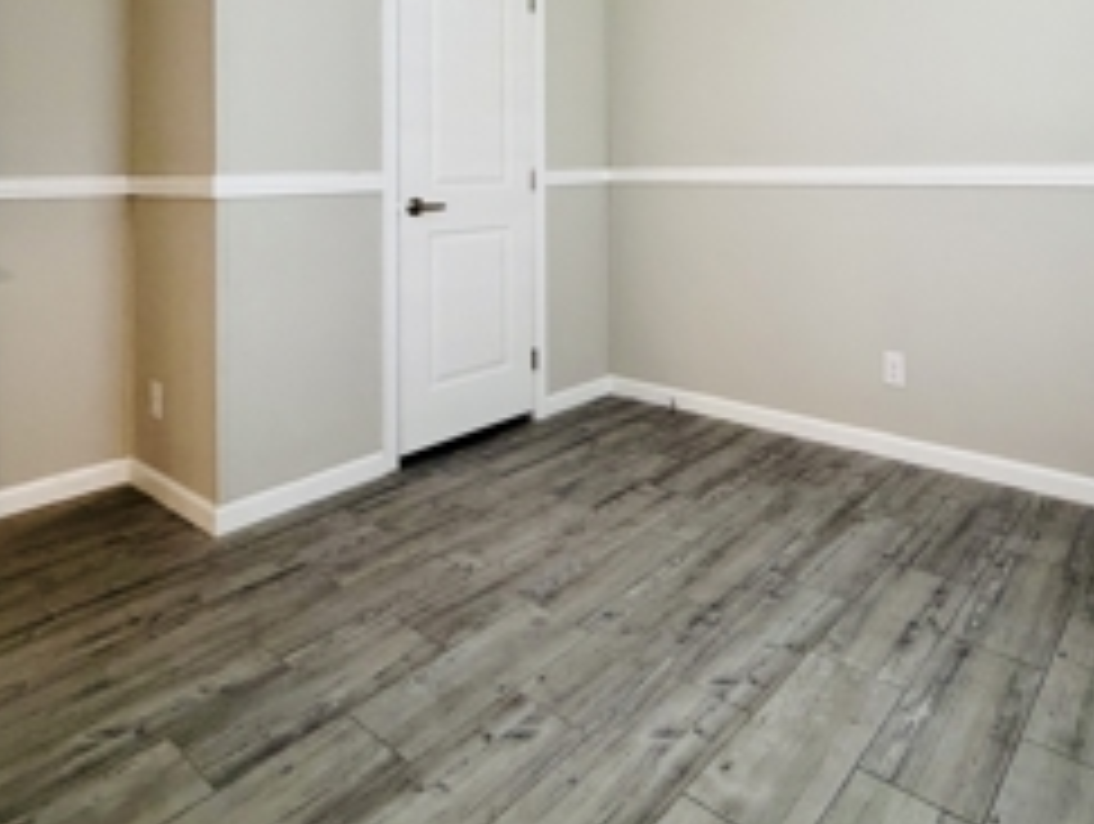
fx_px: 728
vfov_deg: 54.5
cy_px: 153
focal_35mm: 23
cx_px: 752
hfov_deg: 71.1
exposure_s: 1/68
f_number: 2.2
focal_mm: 2.22
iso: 320
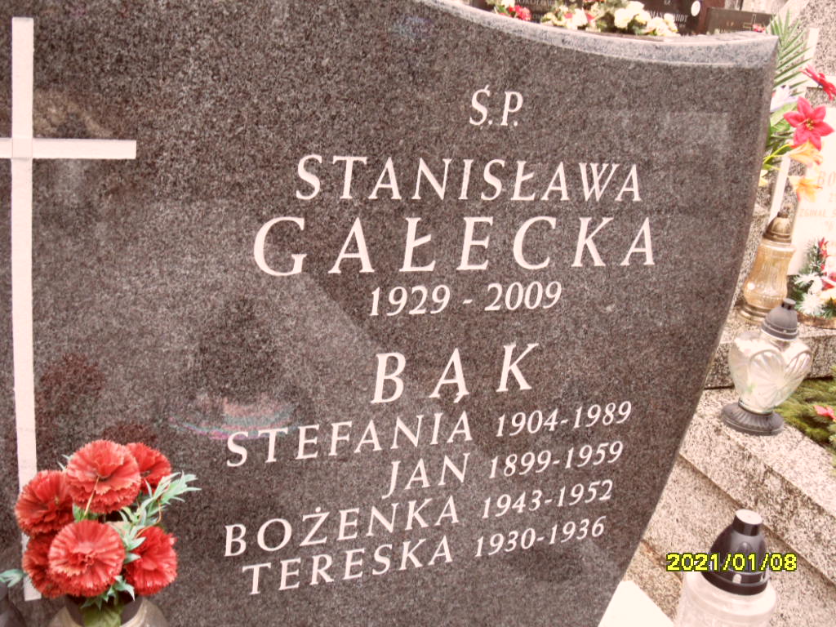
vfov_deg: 36.0
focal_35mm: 40
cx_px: 418
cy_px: 314
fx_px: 966
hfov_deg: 46.8
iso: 160
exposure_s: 1/45
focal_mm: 6.5
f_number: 3.6
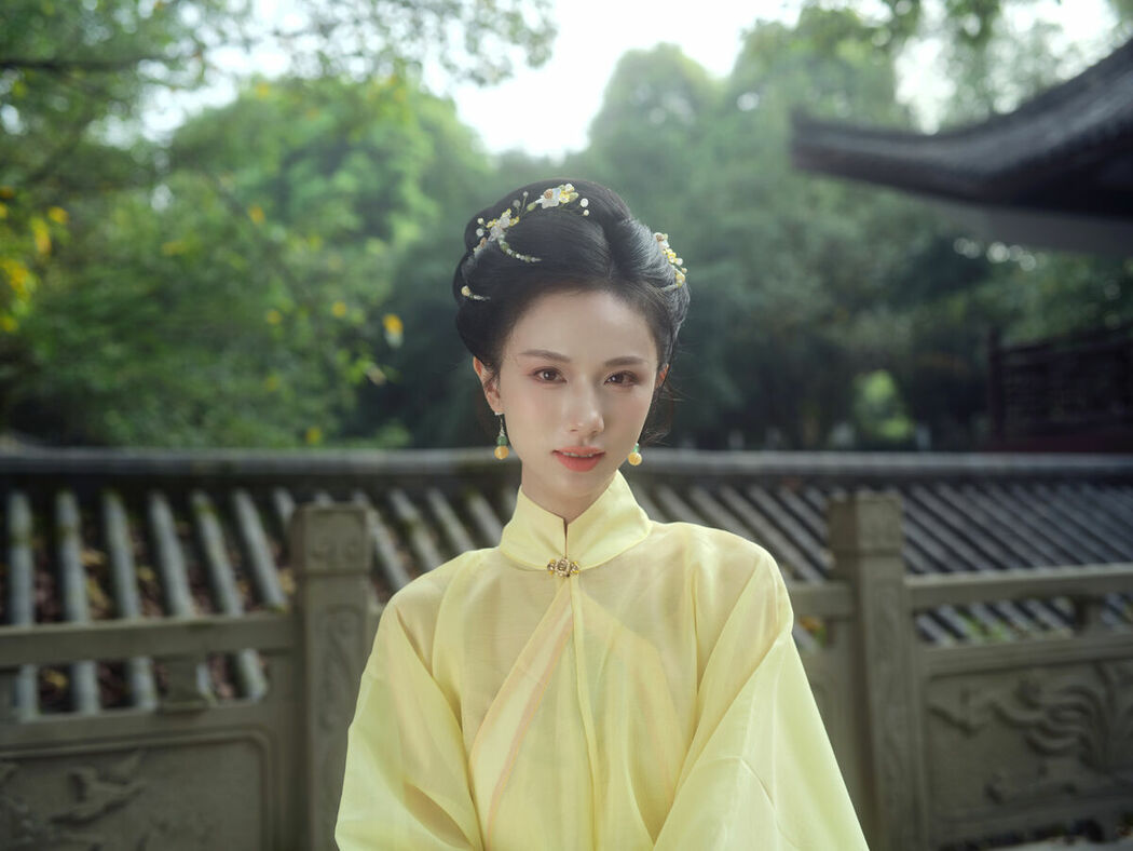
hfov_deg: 46.8
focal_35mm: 40
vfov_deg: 36.0
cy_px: 426
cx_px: 566
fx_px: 1310
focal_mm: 50
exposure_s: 1/250
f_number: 3.5
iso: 200
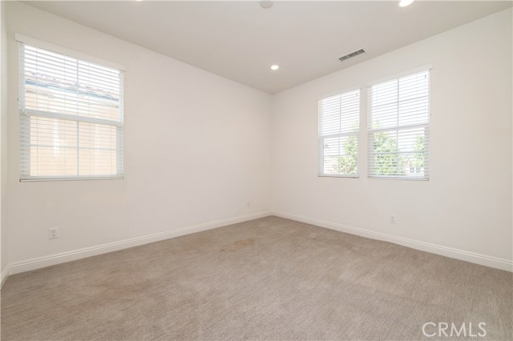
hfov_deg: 104.3
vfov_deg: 81.1
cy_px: 170
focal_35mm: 14
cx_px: 256
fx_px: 199
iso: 200
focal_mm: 14
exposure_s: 1/125
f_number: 5.6
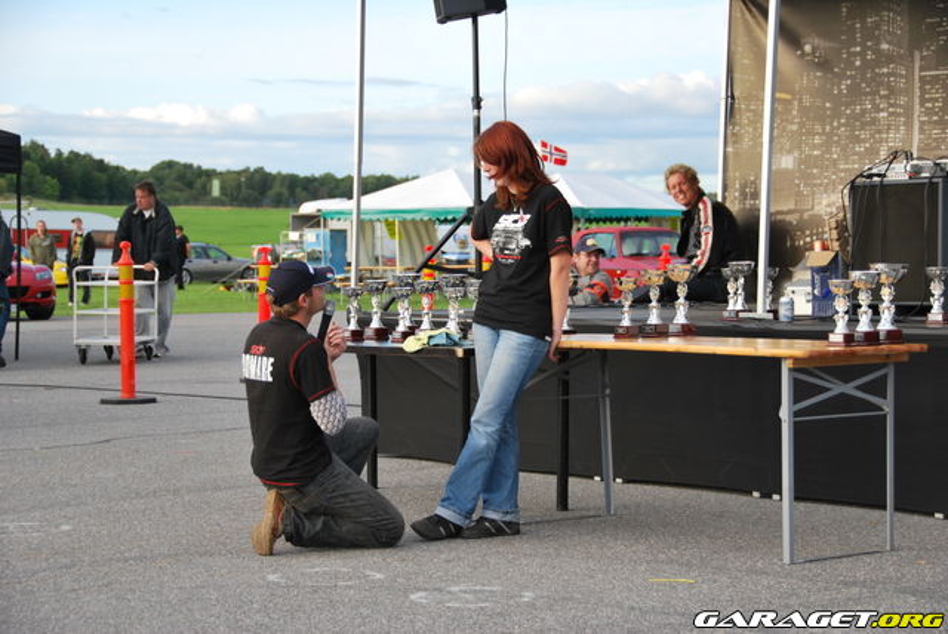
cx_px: 474
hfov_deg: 24.2
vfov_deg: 16.3
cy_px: 317
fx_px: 2214
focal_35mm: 84
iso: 200
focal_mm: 56
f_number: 5
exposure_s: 1/320
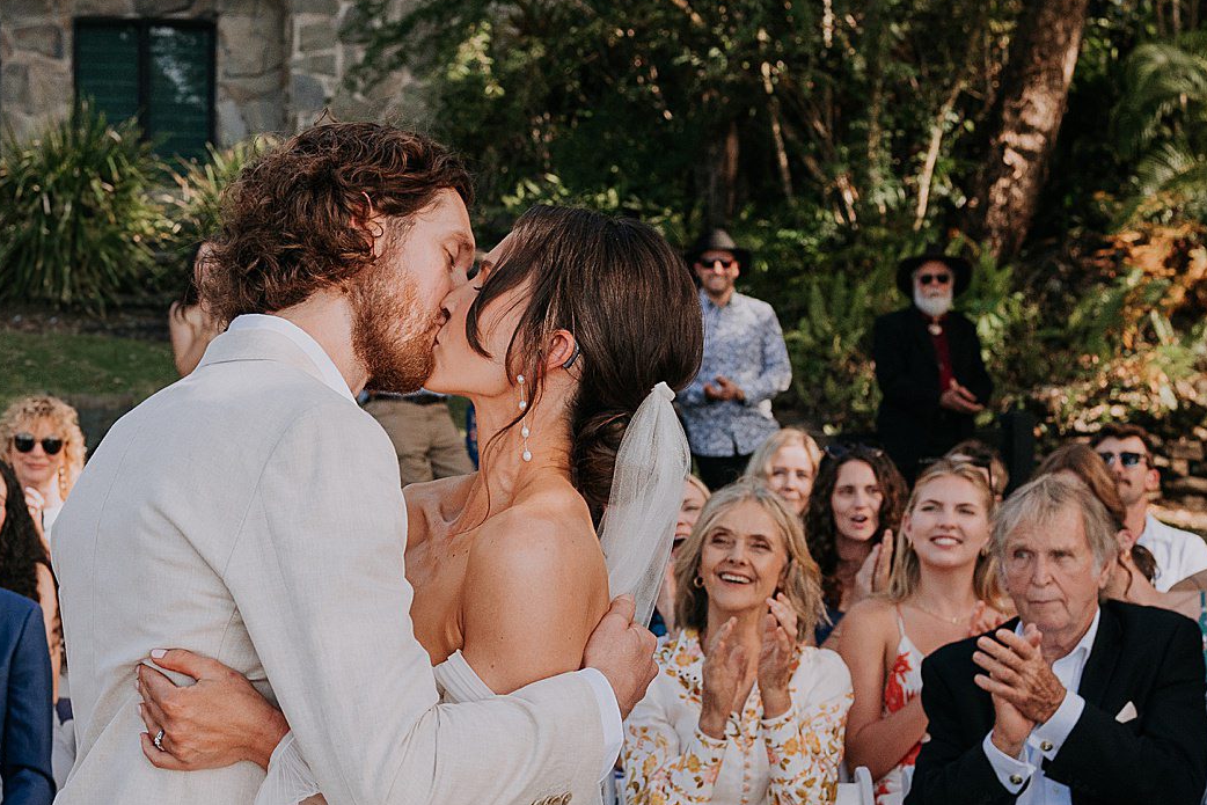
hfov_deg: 23.8
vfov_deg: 16.2
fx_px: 2817
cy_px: 559
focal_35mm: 84
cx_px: 250
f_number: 5
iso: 800
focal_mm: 35
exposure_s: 1/800
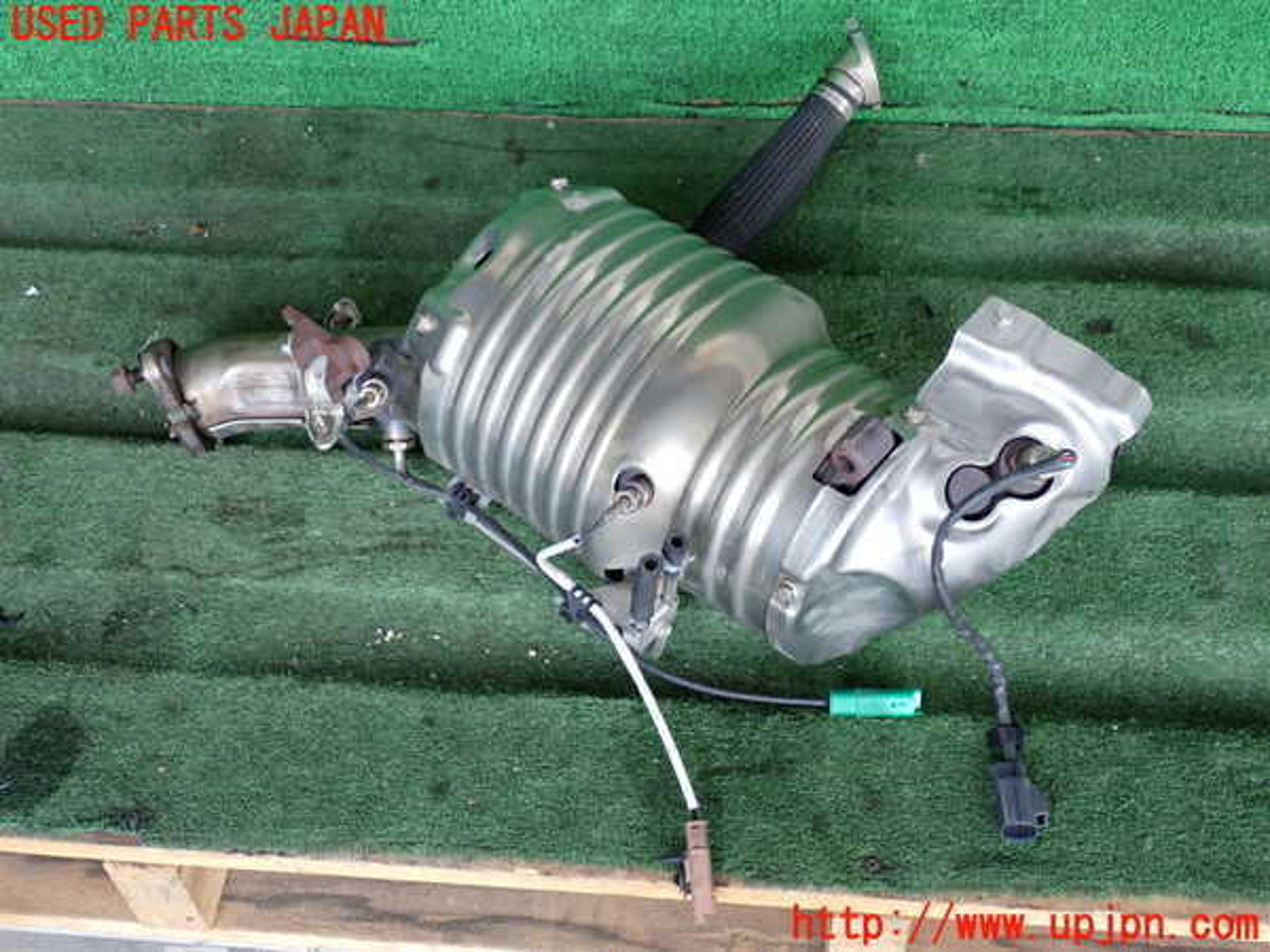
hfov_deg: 42.9
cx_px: 635
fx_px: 1614
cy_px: 476
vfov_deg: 32.9
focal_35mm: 44
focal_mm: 7.84
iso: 250
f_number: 2.9
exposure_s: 1/125
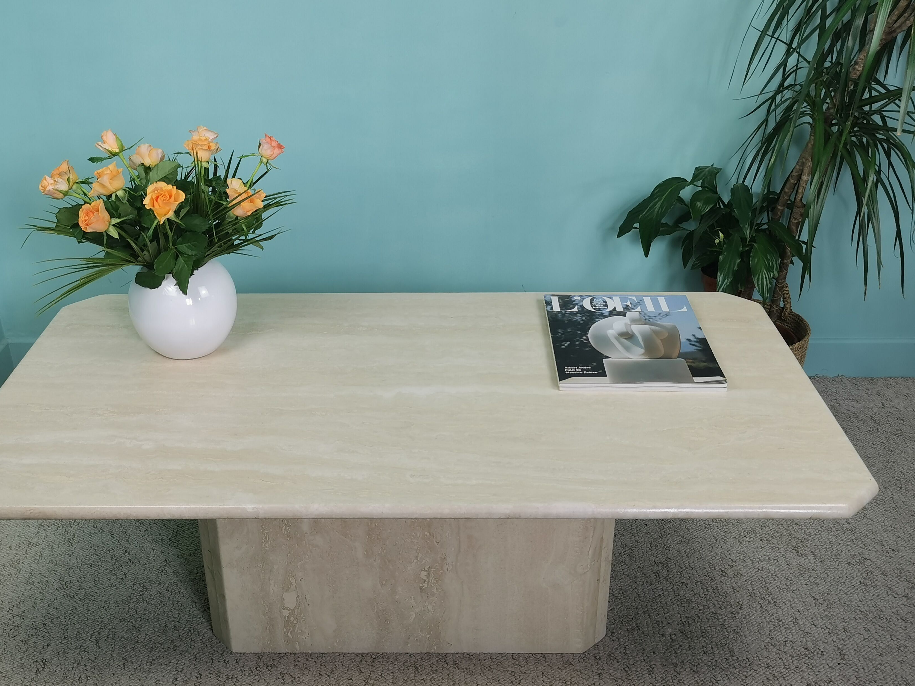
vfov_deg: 36.0
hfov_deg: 46.7
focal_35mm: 40
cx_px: 413
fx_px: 1057
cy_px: 359
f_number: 1.8
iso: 50
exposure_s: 1/116
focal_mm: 5.58
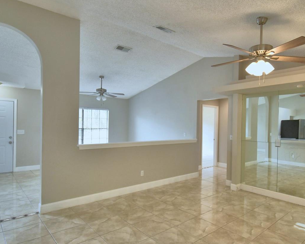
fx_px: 199
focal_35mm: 22
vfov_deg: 63.1
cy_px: 129
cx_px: 180
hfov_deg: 74.4
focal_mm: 10
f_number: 4.5
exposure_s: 1/100
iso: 400
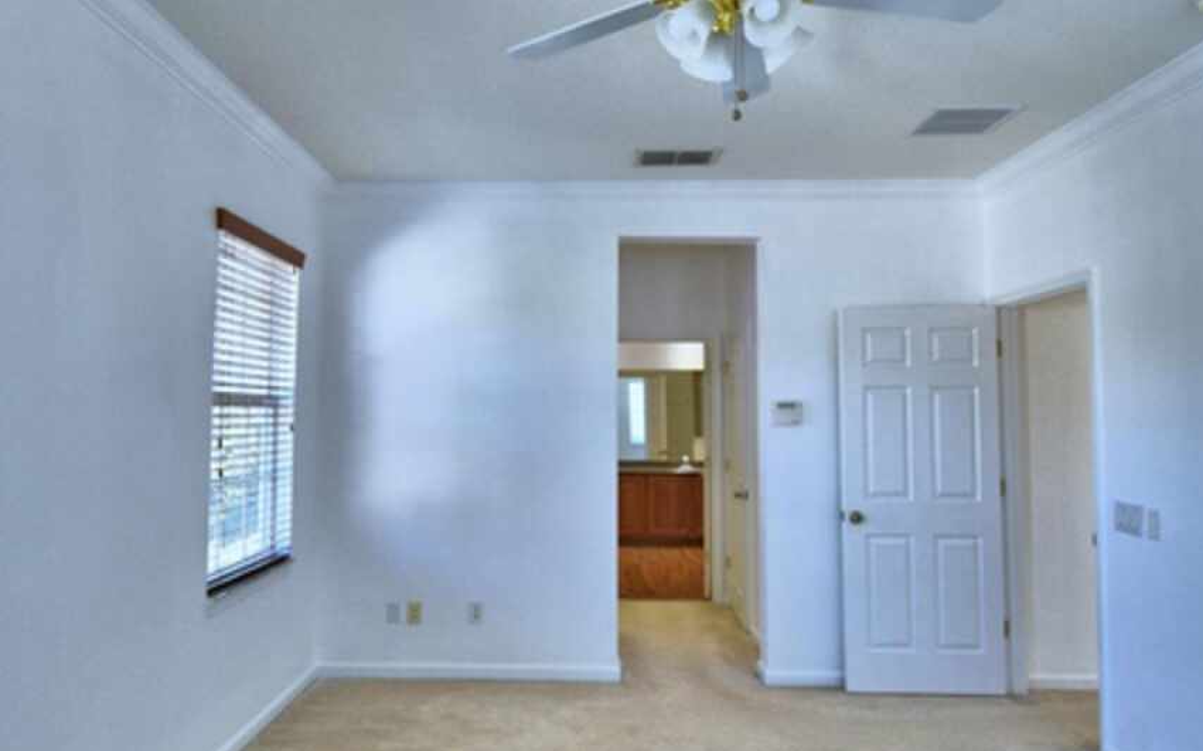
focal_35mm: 23
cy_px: 375
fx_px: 754
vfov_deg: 53.0
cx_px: 565
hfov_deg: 77.1
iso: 320
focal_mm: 10
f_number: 4.5
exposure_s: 1/125
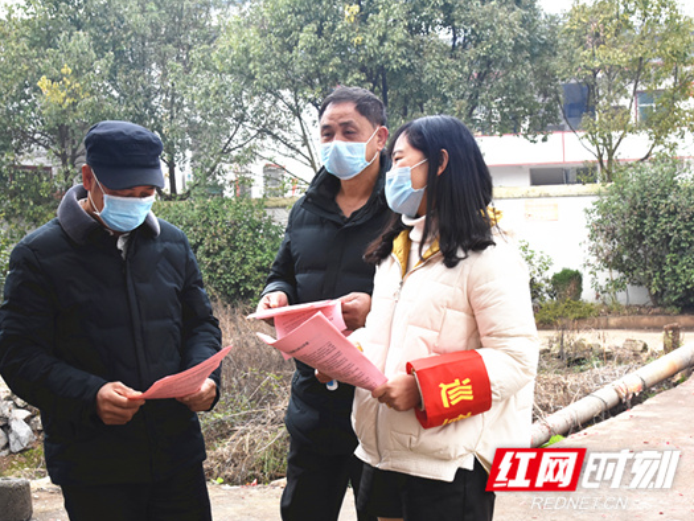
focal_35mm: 56
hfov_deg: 34.3
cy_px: 262
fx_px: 1123
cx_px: 309
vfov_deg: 26.1
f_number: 8
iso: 1000
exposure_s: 1/250
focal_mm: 34
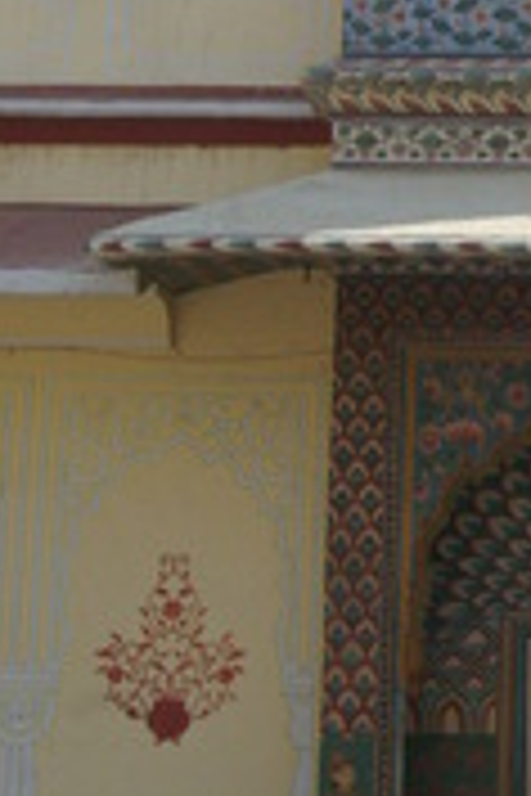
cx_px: 711
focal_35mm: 114
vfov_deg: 17.8
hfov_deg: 11.7
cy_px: 175
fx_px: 2522
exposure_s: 1/350
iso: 800
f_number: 8
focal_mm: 28
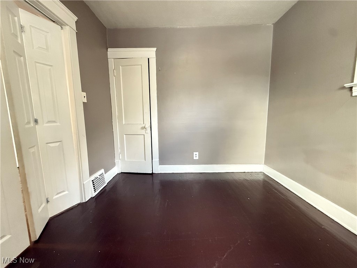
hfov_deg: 102.1
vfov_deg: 85.7
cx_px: 178
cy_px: 134
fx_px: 144
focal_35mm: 14
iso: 800
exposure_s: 1/60
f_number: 2.2
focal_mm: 2.22
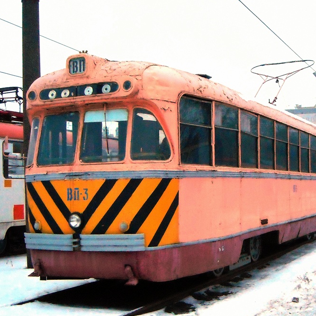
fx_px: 620
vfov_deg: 28.6
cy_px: 173
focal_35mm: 60
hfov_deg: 28.5
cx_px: 201
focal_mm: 7.1
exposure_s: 1/31
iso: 800
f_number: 3.1
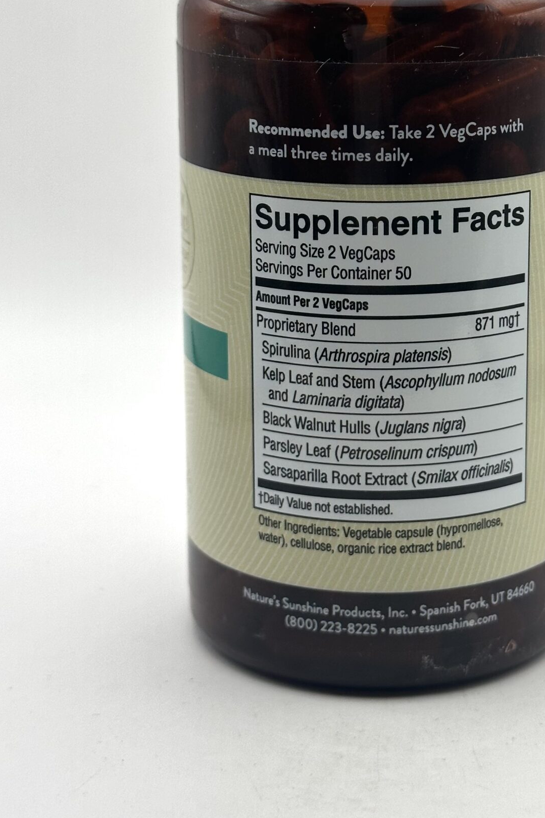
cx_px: 394
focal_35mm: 79
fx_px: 1793
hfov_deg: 17.2
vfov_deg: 25.4
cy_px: 208
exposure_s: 1/331
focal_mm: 6.86
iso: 64
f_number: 1.78
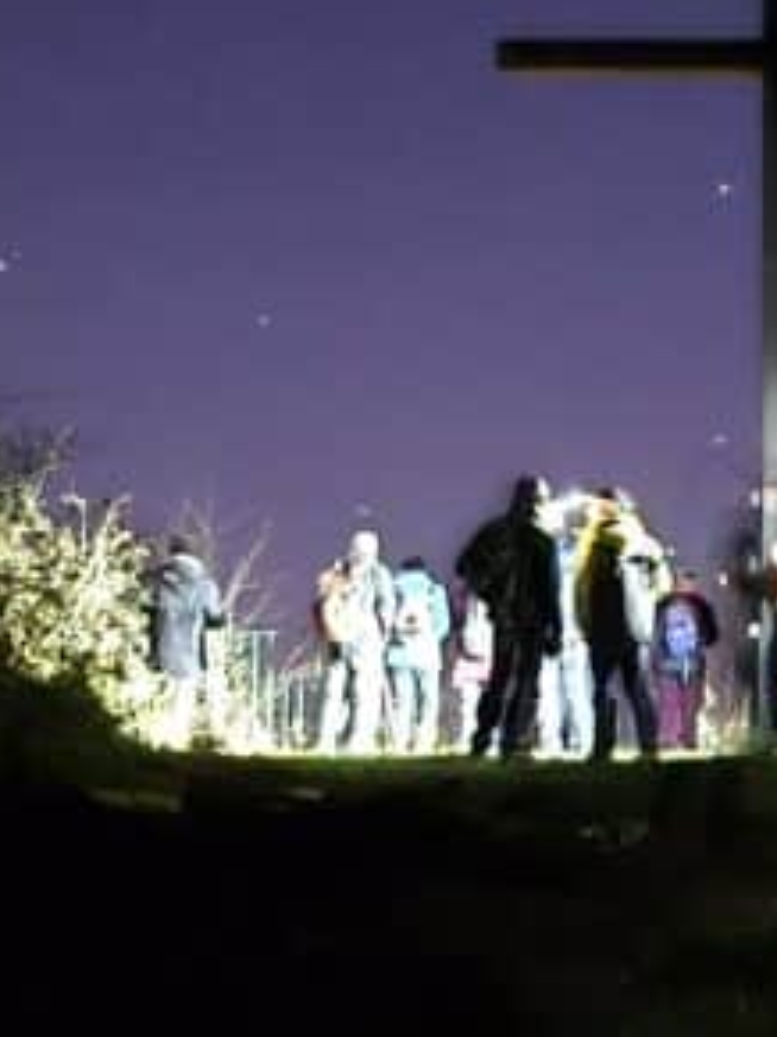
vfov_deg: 24.0
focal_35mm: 81
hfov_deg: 18.0
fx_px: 2426
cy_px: 727
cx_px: 649
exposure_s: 1/2
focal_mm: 5.4
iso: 2000
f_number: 1.8
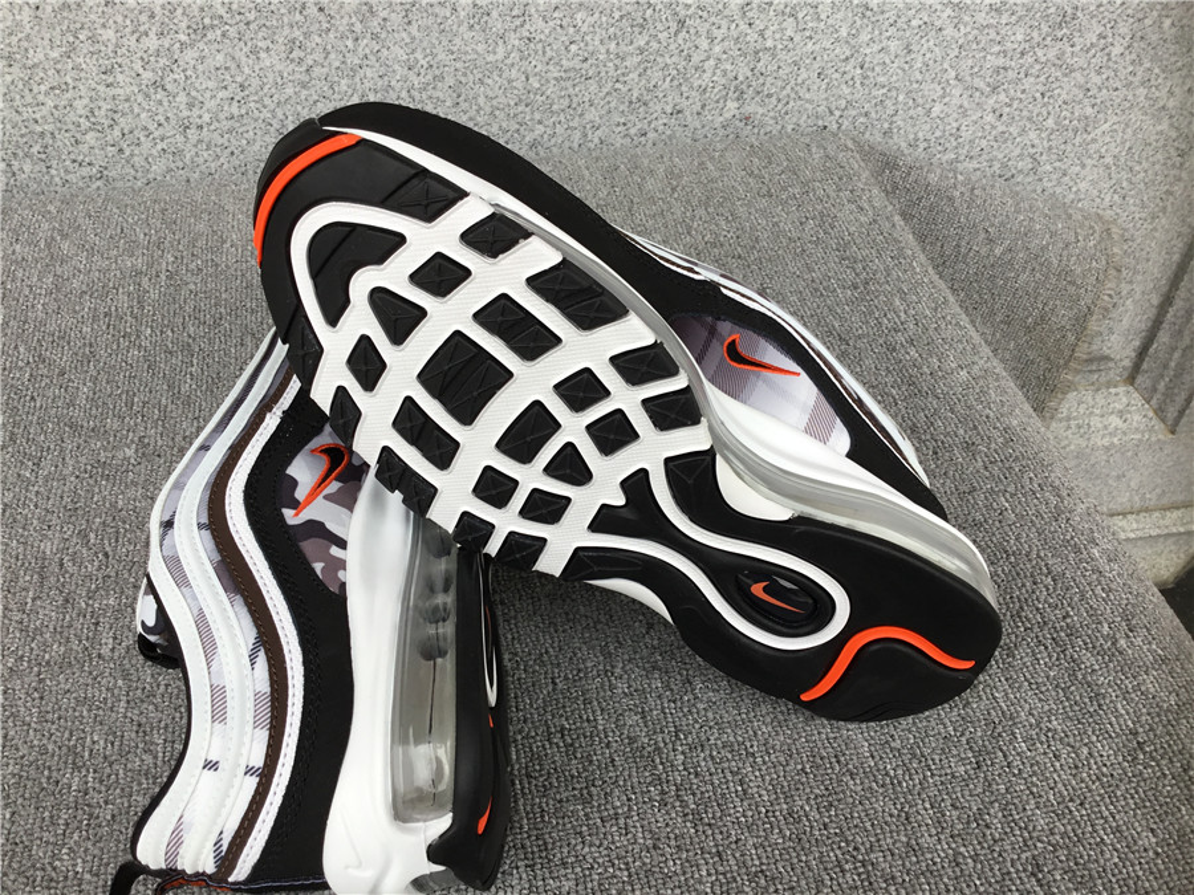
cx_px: 597
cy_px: 448
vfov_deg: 45.4
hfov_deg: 58.4
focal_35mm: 31
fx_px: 1069
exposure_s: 1/104
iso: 25
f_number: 2.4
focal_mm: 3.3
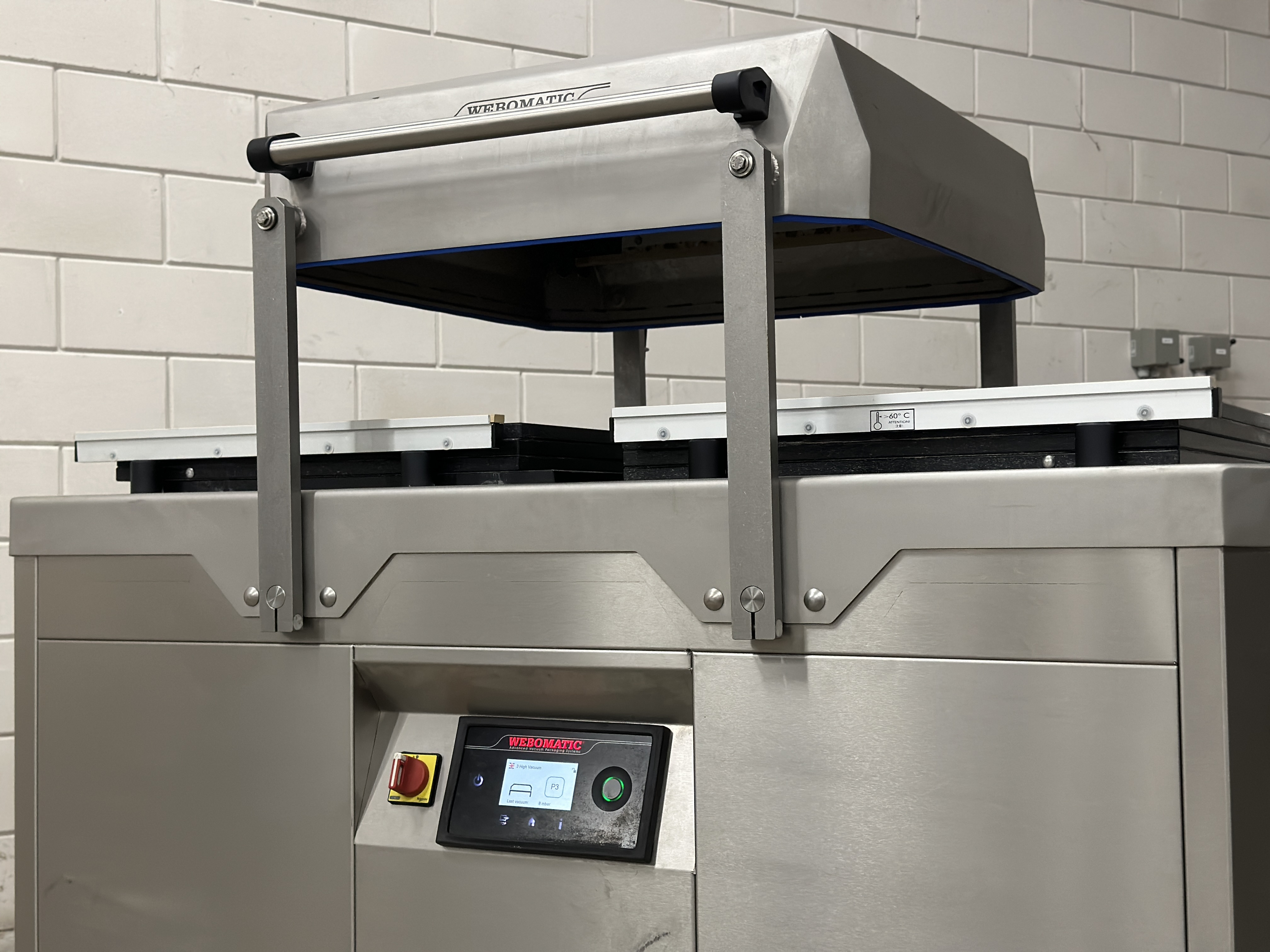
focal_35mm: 48
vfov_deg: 30.3
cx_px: 635
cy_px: 476
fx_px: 1761
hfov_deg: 39.7
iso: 320
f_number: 1.78
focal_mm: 6.86
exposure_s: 1/50
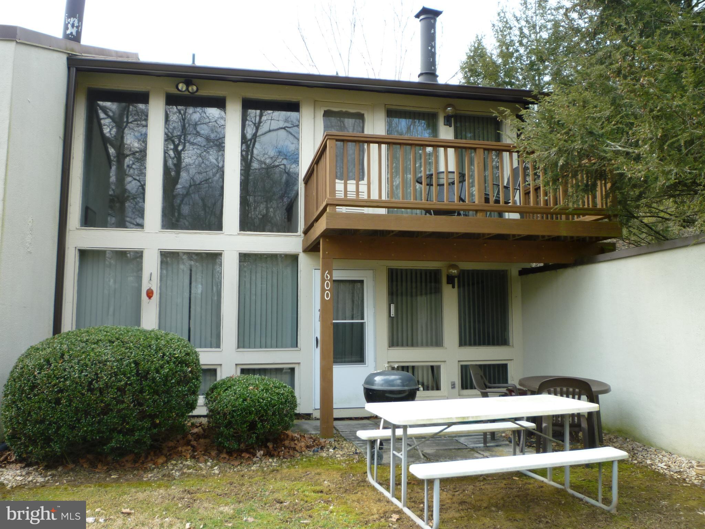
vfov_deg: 48.2
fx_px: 591
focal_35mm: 29
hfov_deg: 61.7
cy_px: 264
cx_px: 352
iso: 80
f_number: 3.3
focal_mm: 5.2
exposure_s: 1/100
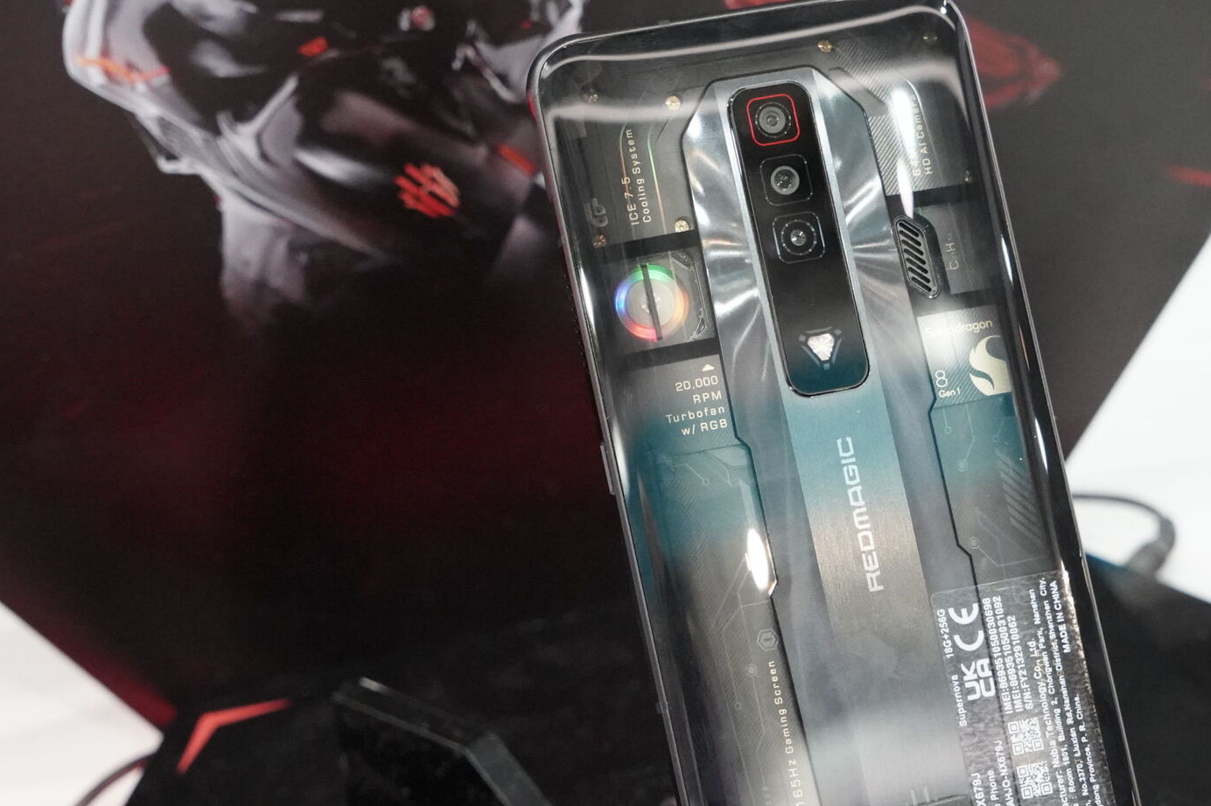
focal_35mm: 68
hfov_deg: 29.6
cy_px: 523
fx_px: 2287
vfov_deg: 20.0
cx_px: 746
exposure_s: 1/160
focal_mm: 49
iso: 12800
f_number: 6.3
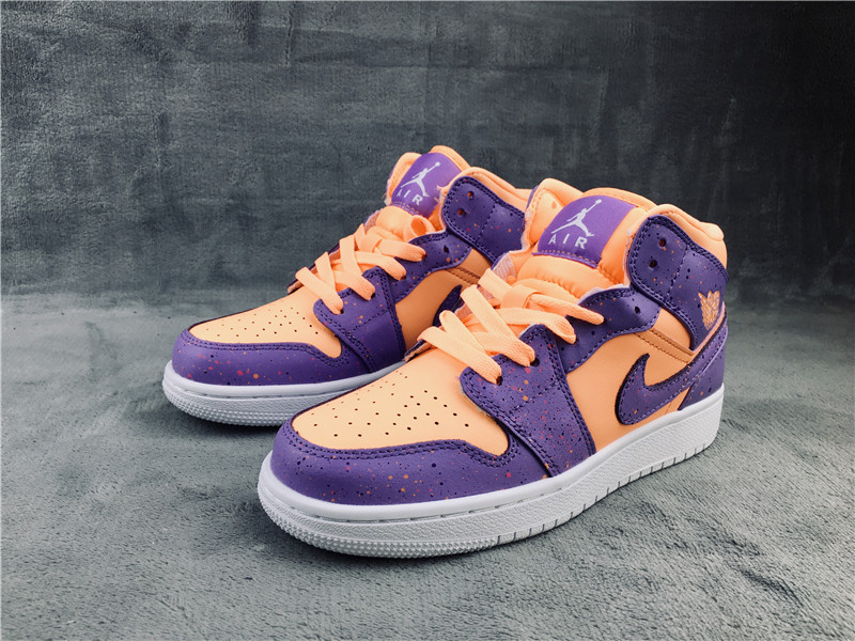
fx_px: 716
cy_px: 320
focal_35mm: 29
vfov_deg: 48.2
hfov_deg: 61.7
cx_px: 428
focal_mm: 4.15
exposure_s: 1/50
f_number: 2.2
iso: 25
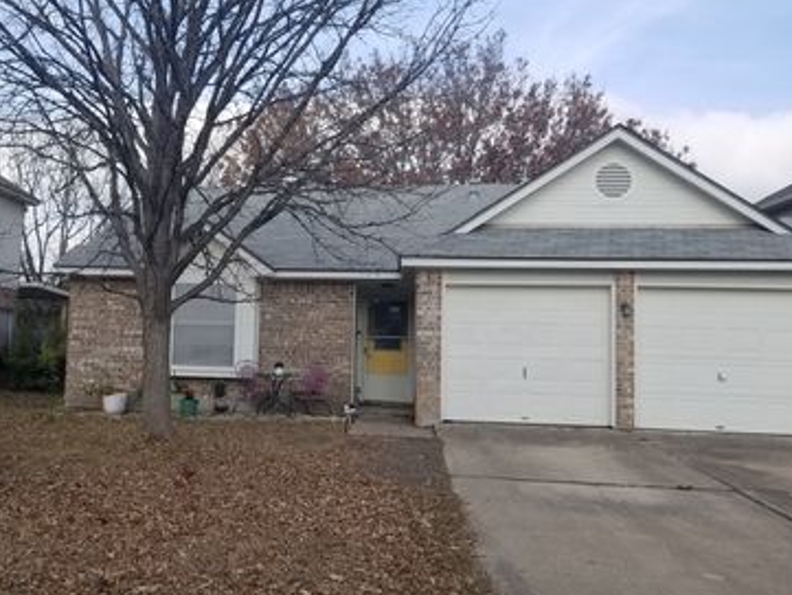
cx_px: 281
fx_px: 824
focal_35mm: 36
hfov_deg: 50.6
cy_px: 317
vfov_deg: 39.7
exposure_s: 1/1504
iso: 50
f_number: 1.7
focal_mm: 4.25
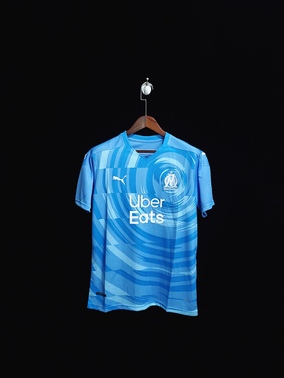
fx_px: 284
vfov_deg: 67.3
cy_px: 189
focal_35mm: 26
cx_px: 142
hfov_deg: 53.1
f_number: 1.5
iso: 200
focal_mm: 4.3
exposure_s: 1/15
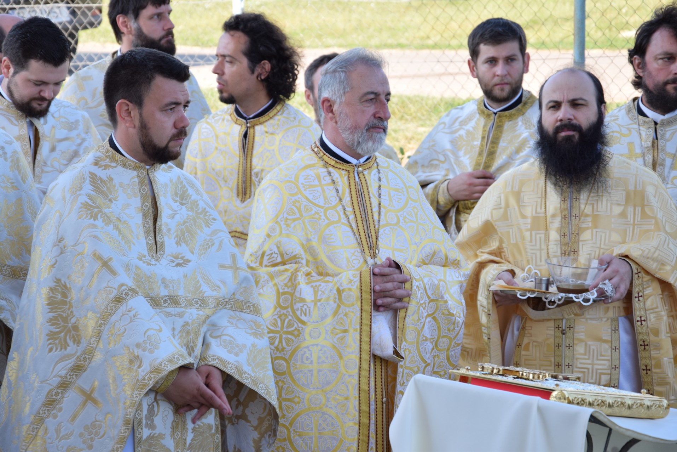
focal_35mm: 120
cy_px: 226
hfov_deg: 17.1
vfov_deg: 11.4
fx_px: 2256
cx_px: 338
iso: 100
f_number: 6.3
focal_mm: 80
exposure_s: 1/80
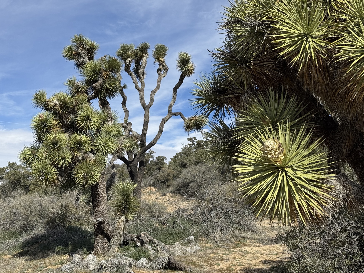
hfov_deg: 39.7
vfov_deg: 30.3
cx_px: 182
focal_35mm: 48
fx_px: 505
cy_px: 136
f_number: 1.78
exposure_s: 1/5376
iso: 64
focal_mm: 6.76
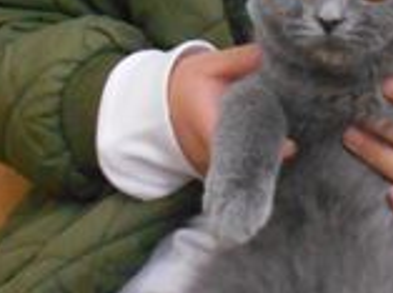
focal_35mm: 115
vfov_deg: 12.4
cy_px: -103
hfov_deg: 17.0
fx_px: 1303
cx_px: 333
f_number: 3.4
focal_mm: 5.1
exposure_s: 1/80
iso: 800
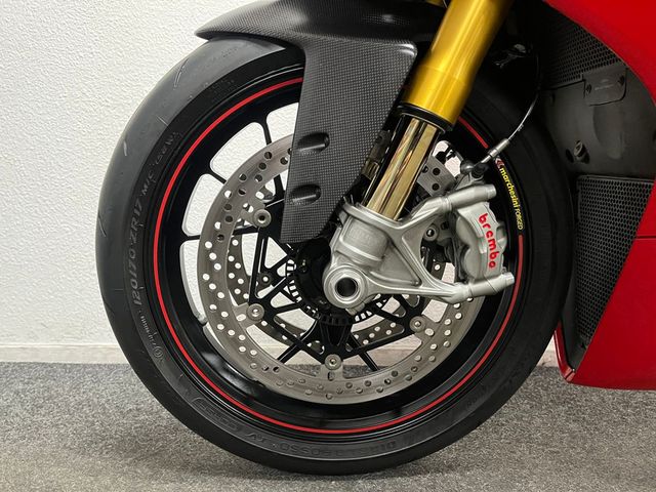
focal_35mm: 26
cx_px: 328
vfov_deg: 53.1
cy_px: 246
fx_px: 493
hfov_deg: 67.3
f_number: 1.6
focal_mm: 5.1
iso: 500
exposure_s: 1/50
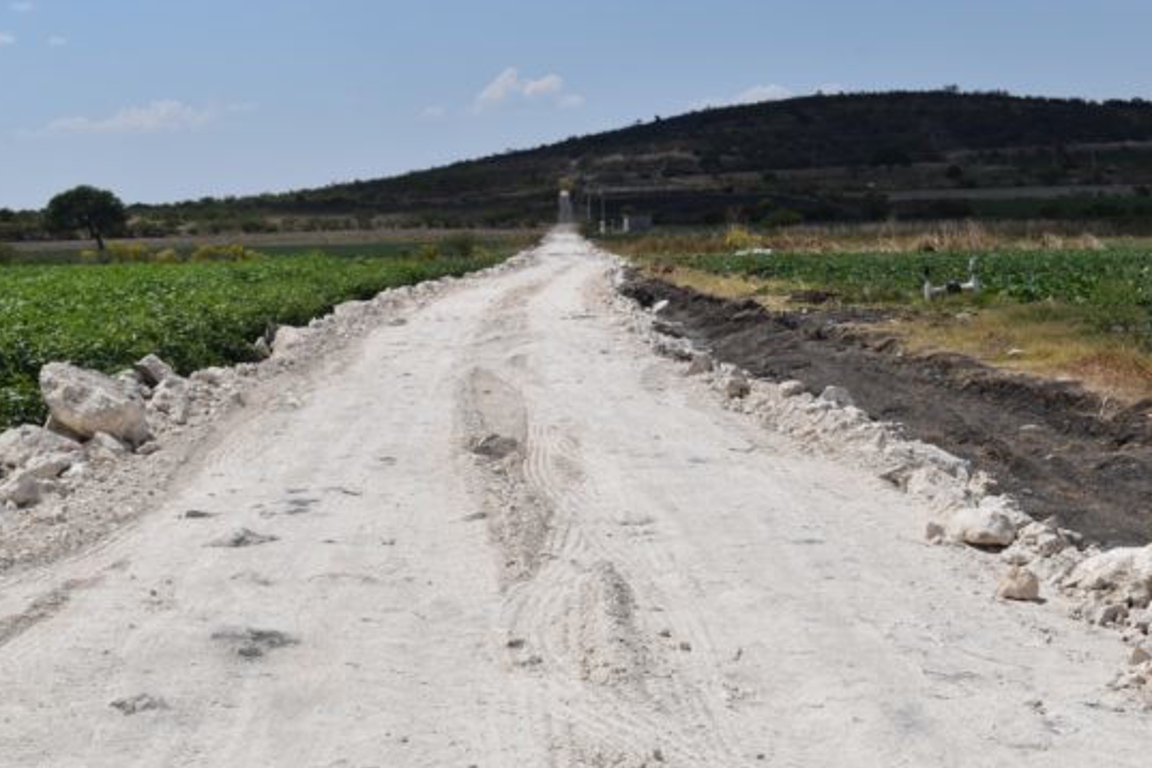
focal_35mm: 61
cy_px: 370
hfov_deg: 33.1
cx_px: 496
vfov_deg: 22.4
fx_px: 1938
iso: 200
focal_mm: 35
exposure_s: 1/640
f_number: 13
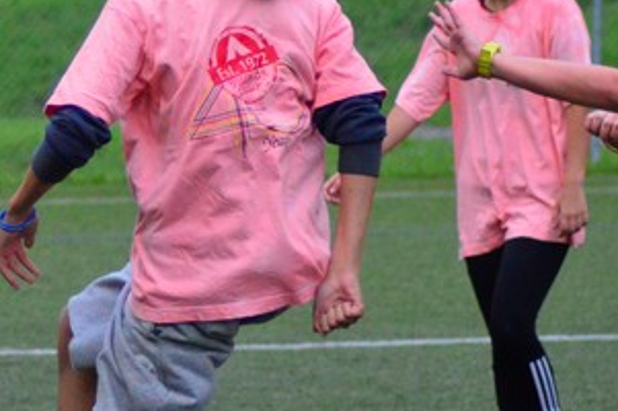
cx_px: 33
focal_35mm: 470
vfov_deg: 2.9
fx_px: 8059
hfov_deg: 4.4
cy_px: 213
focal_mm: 92
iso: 2500
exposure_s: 1/1000
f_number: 4
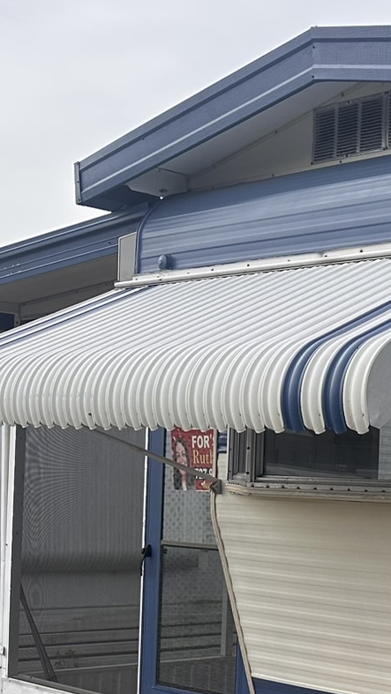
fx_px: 1253
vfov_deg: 30.6
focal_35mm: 68
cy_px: 498
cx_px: 683
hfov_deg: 15.5
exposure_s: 1/4016
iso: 80
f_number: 1.78
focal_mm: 6.86
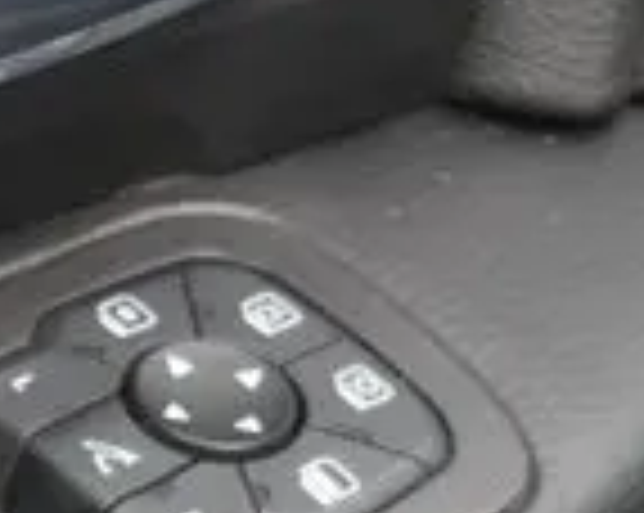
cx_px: -126
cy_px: 187
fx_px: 3674
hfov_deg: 9.9
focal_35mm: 193
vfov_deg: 8.0
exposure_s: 1/60
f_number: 5
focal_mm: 22
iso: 320
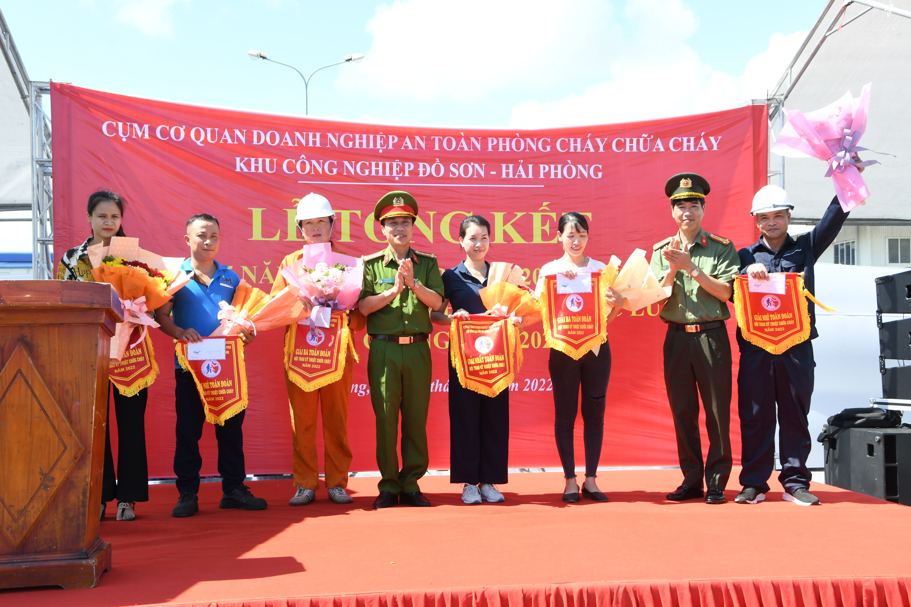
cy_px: 304
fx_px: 1139
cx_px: 456
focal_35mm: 45
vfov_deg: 29.9
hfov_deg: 43.6
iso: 250
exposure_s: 1/200
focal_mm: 30
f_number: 10
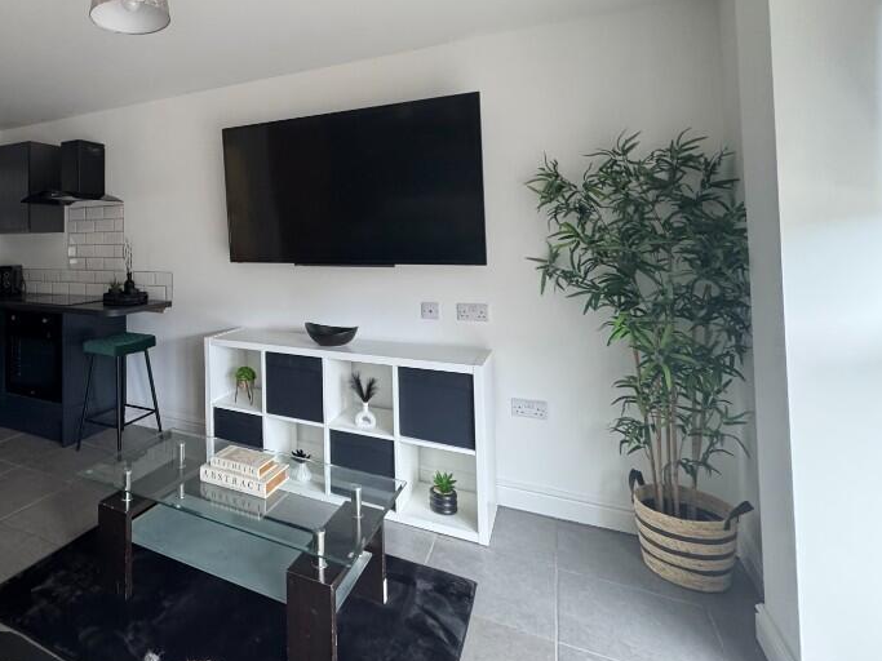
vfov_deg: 61.9
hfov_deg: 73.8
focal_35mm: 21
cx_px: 227
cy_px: 222
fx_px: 535
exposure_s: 1/100
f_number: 2.2
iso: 320
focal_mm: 2.22
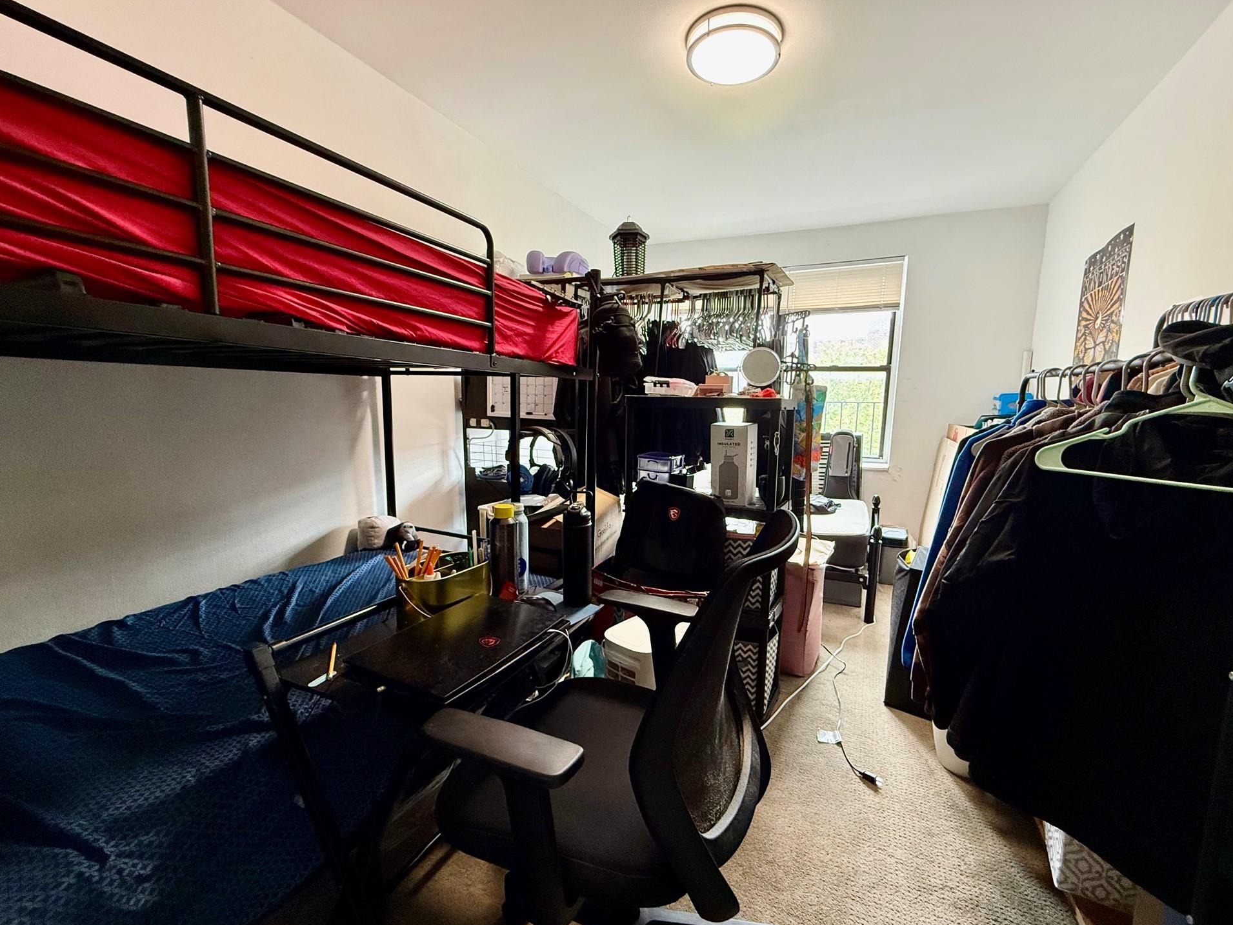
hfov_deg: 98.1
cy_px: 481
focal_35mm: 15
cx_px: 650
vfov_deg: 81.7
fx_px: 534
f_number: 2.2
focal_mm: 2.22
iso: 320
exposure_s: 1/60
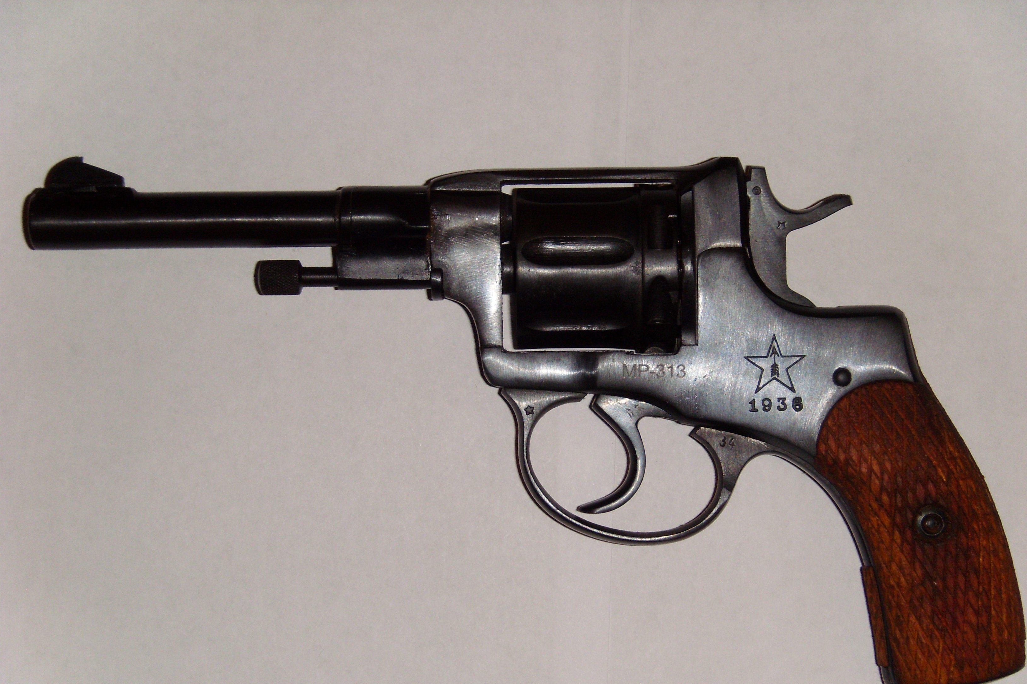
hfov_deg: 29.2
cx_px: 516
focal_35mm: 69
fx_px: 1968
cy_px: 385
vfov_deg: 19.7
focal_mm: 11
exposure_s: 1/60
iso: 100
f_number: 4.2
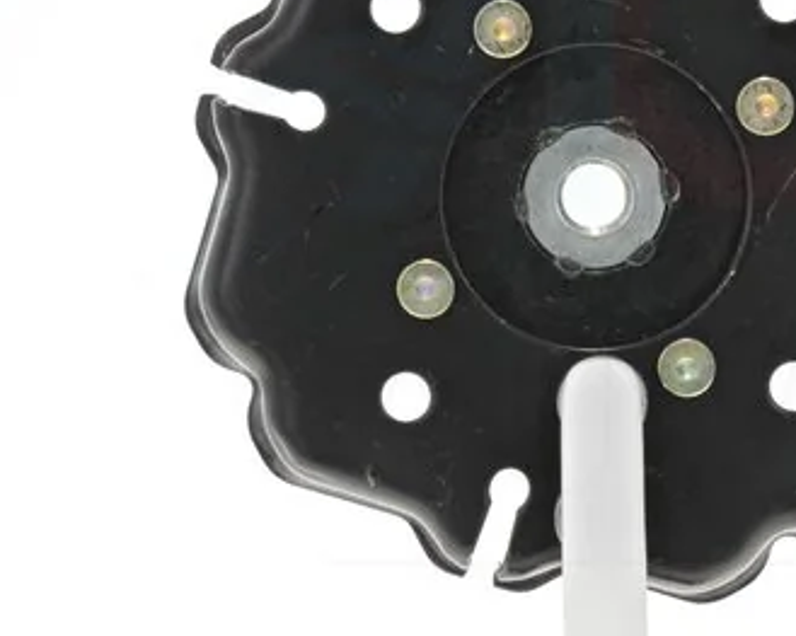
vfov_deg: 6.3
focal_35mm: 244
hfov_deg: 7.9
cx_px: 590
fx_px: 5743
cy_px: 192
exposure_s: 1/15
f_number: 25
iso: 1600
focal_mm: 95
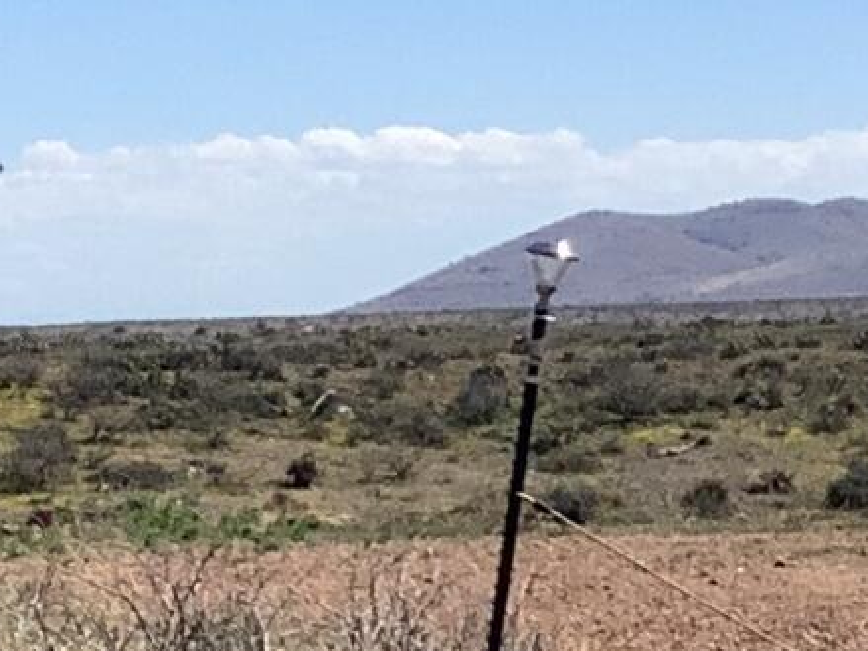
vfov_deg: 7.0
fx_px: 5314
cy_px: 722
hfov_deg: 9.3
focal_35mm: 212
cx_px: 308
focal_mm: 3.3
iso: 25
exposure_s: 1/1773
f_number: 2.4
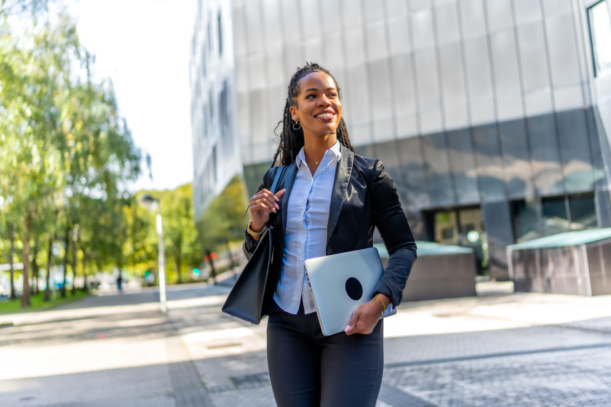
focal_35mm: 35
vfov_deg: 37.9
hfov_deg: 54.4
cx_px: 306
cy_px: 204
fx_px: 594
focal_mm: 35
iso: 100
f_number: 1.4
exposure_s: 1/1000
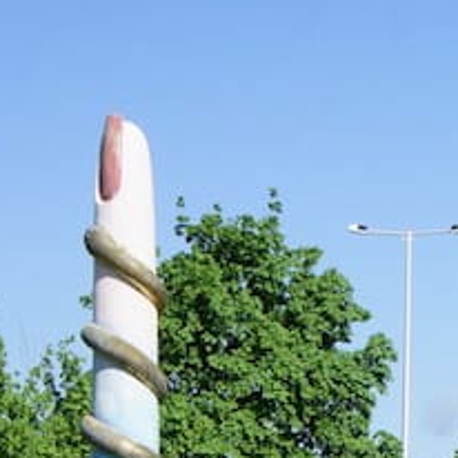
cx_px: 683
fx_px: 2365
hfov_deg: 10.7
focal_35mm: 158
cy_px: 494
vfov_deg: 10.9
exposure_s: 1/200
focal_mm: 32
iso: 200
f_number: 13
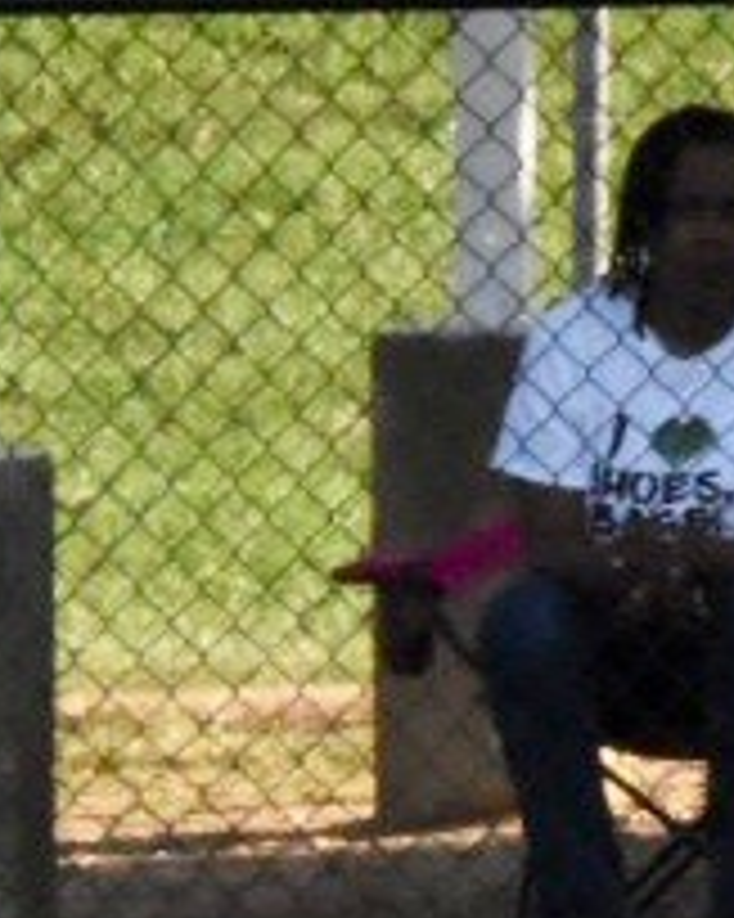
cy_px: 1152
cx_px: 185
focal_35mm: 1175
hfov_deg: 1.3
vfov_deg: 1.6
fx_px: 31930
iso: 4500
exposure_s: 1/800
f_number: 22
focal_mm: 200
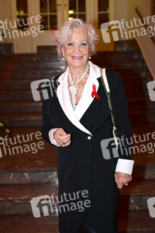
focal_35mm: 46
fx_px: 298
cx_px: 78
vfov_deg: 42.8
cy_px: 116
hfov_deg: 29.2
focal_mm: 46
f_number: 4
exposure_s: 1/200
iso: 1600
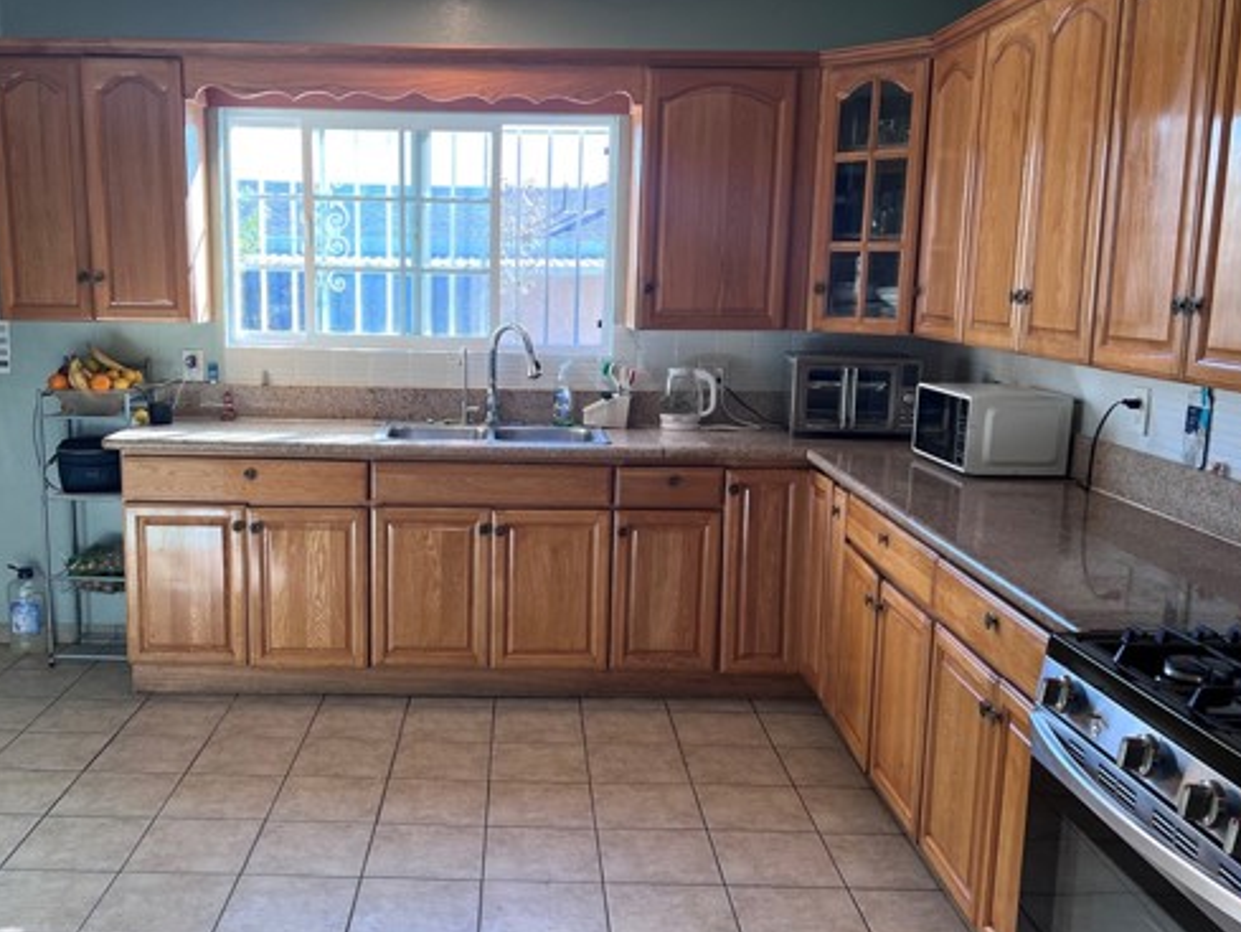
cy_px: 510
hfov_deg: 53.6
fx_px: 1219
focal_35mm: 34
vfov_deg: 41.8
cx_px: 508
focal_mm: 5.7
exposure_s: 1/135
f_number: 1.5
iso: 64
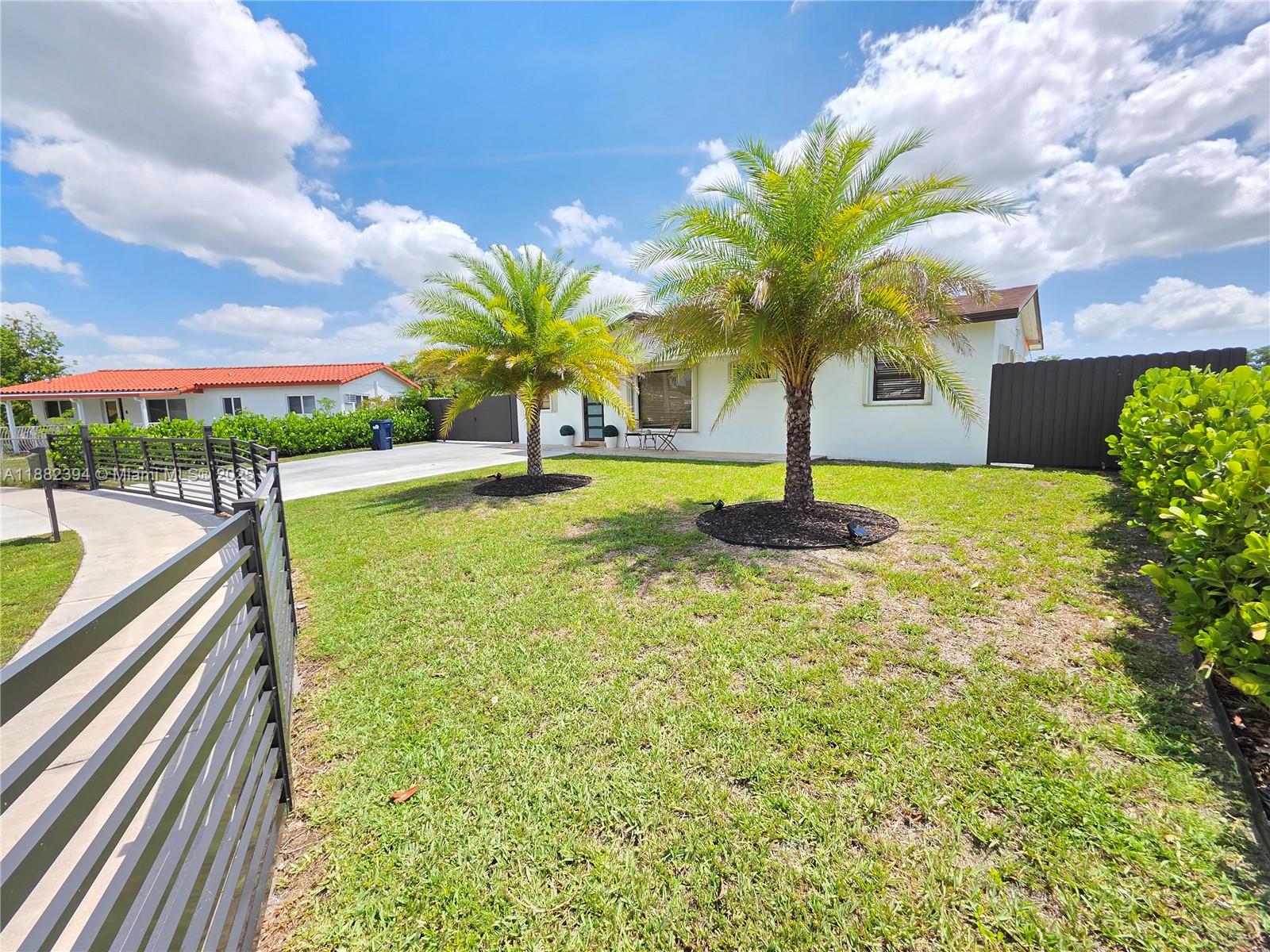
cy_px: 476
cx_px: 635
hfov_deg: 106.2
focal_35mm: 13
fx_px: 477
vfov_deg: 89.9
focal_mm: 2.2
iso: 40
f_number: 1.9
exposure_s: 1/1488
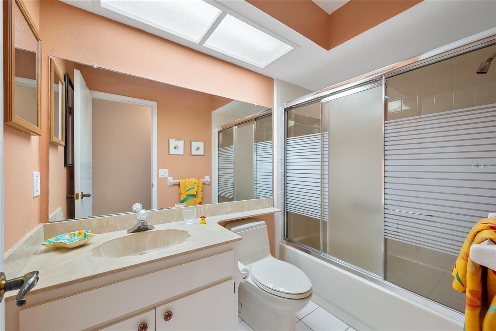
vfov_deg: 81.2
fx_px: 193
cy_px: 166
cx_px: 248
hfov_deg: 104.2
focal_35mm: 14
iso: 250
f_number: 9
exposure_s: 1/2
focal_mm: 14
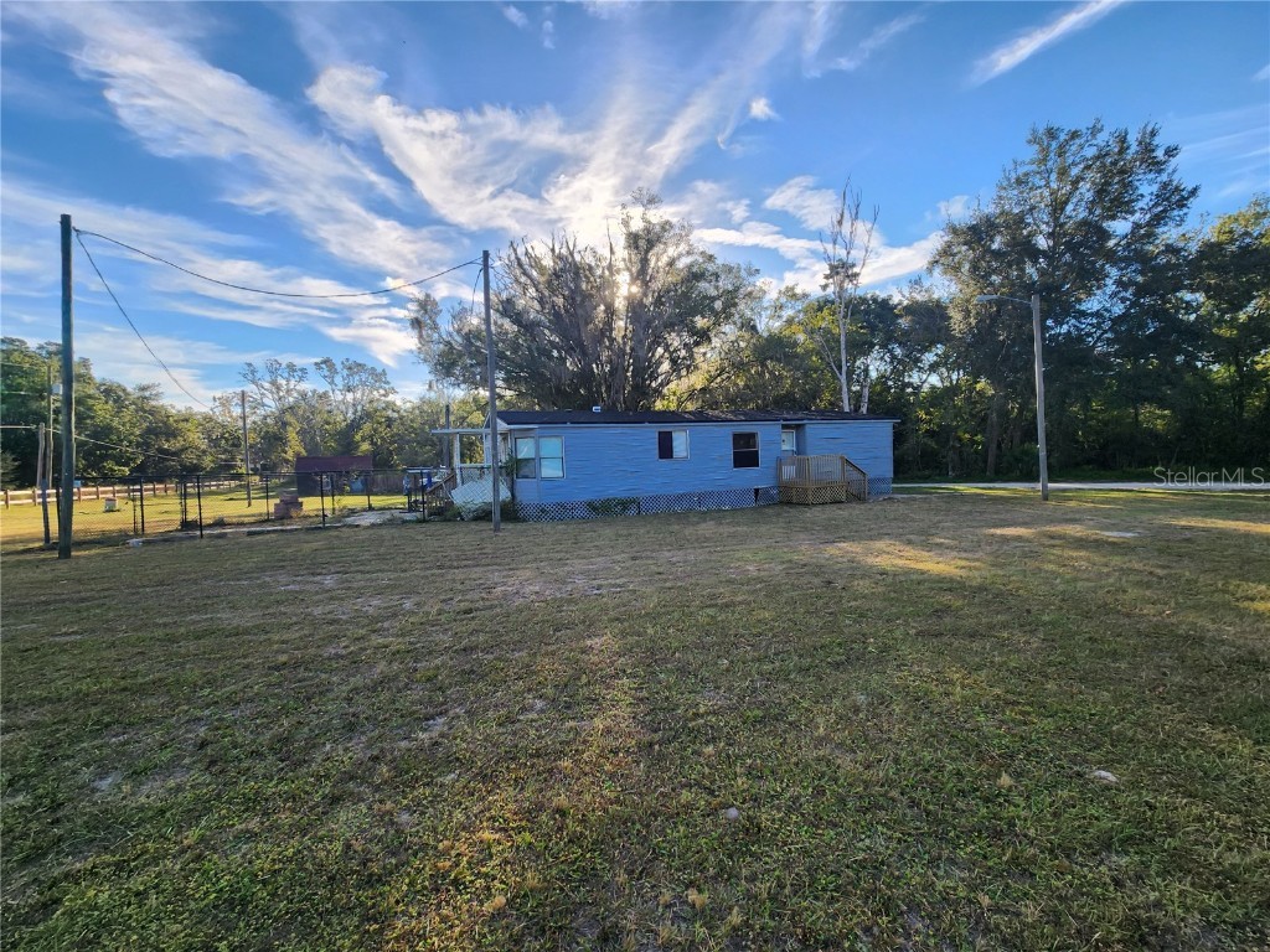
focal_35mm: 13
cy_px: 476
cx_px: 635
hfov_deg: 106.2
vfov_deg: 89.9
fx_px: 477
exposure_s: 1/730
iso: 50
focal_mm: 2.2
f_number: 2.2
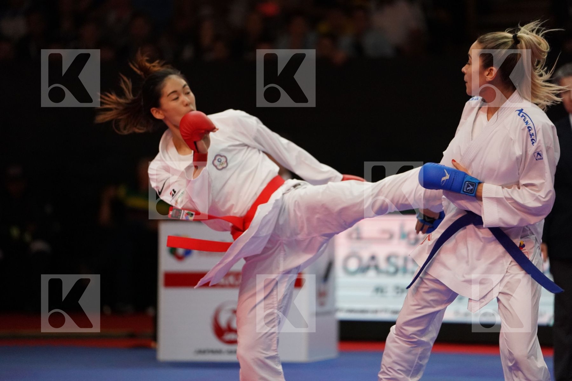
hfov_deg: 10.3
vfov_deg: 6.9
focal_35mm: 200
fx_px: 3178
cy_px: 190
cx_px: 286
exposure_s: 1/1000
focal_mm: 200
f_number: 2.8
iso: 5000
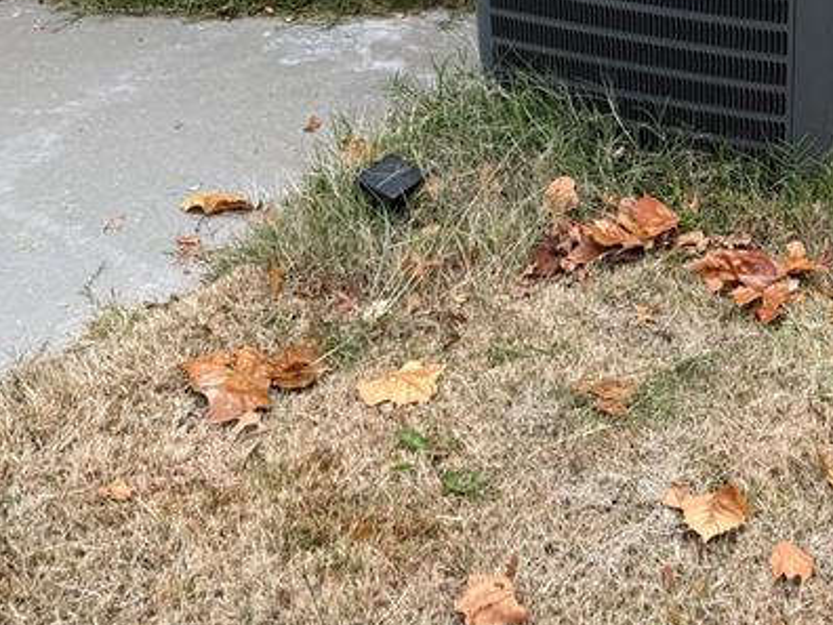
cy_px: 236
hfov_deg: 29.7
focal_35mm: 62
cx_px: 772
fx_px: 1492
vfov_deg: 23.6
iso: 64
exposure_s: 1/158
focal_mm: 6.76
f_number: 1.78
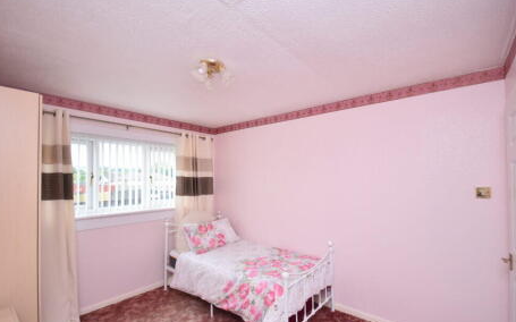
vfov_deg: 71.1
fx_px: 225
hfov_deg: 97.8
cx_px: 260
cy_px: 173
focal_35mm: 16
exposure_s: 1/60
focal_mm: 10
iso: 1000
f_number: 4
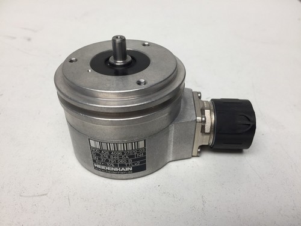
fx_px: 252
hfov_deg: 61.7
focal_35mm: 29
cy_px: 113
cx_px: 150
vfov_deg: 48.2
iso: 32
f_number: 2.2
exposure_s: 1/100
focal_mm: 4.15
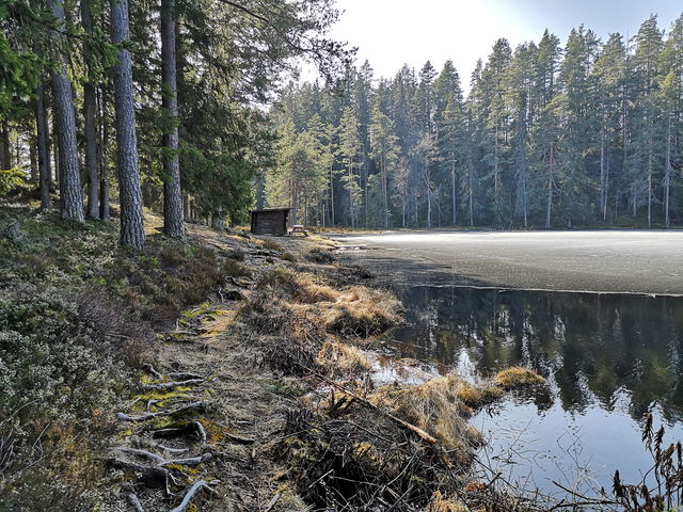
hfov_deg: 65.3
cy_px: 256
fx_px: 533
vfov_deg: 51.4
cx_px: 342
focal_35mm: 27
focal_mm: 3.95
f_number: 1.8
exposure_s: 1/456
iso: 50
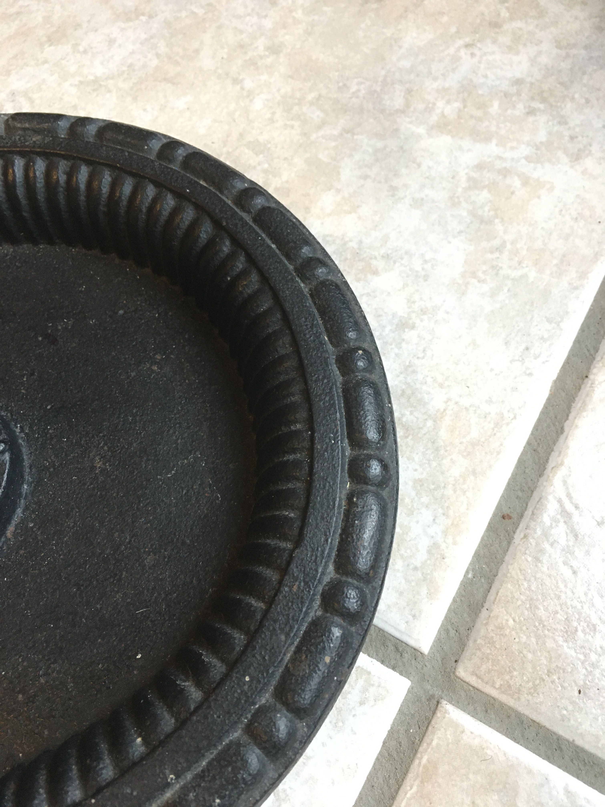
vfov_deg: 61.7
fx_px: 676
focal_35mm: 29
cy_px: 404
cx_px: 302
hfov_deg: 48.2
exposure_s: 1/33
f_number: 2.2
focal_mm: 4.15
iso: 160
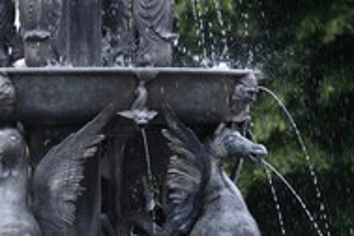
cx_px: -2
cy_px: 253
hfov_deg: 4.6
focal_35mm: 444
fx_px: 4366
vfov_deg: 3.1
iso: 400
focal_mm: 200
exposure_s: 1/200
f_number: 7.1
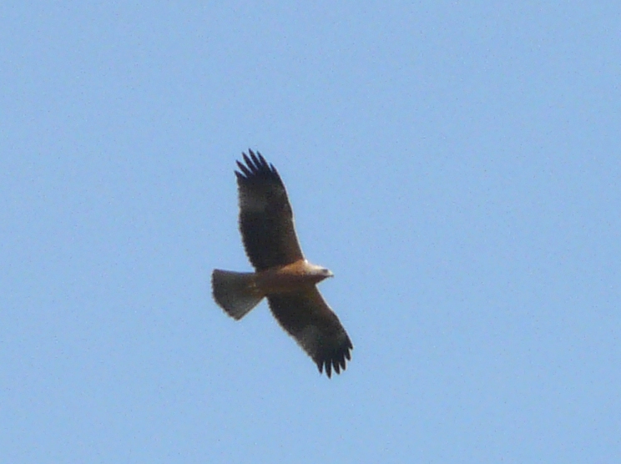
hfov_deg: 3.9
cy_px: 232
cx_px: 310
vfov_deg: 2.9
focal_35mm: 504
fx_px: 9030
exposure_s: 1/500
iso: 100
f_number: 7.1
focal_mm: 82.8
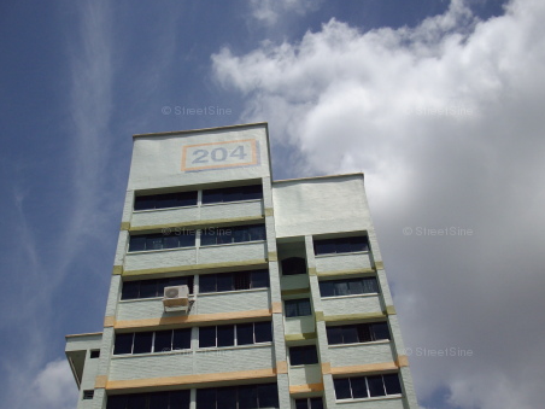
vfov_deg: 32.1
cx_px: 252
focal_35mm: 45
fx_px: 708
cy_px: 233
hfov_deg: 42.0
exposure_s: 1/800
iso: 80
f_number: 5.6
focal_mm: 6.2
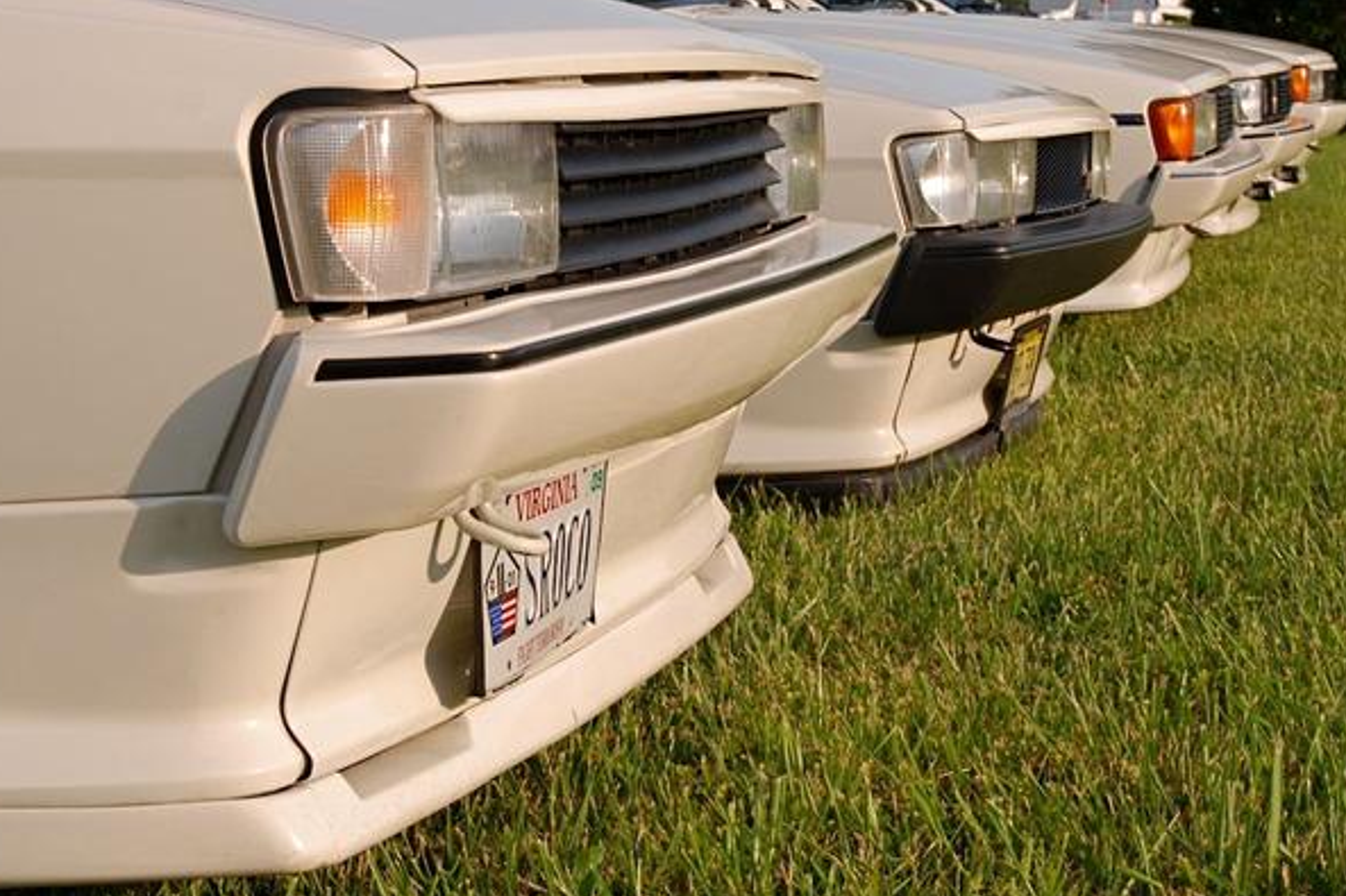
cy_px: 262
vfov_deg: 15.5
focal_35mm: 88
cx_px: 692
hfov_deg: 23.1
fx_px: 3289
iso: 100
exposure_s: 1/125
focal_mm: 34
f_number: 8
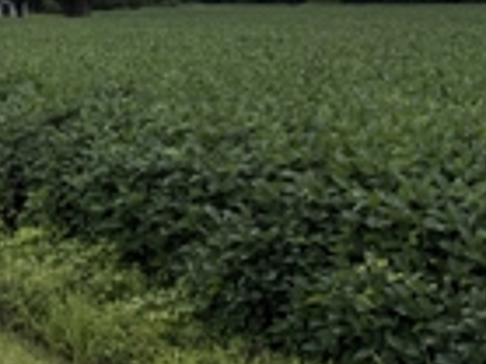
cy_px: -77
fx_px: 968
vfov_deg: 19.9
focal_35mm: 69
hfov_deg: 25.8
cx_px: -63
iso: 80
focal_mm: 6.76
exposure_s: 1/8130
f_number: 1.78
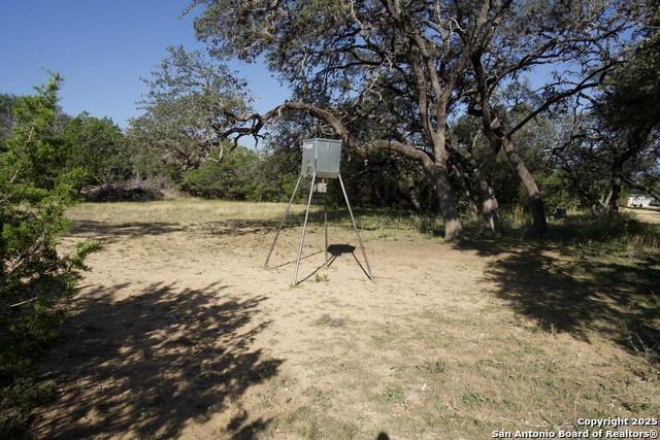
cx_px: 330
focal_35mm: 24
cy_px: 220
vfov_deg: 53.2
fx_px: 440
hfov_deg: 73.7
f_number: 10
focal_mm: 24
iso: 100
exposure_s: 1/160
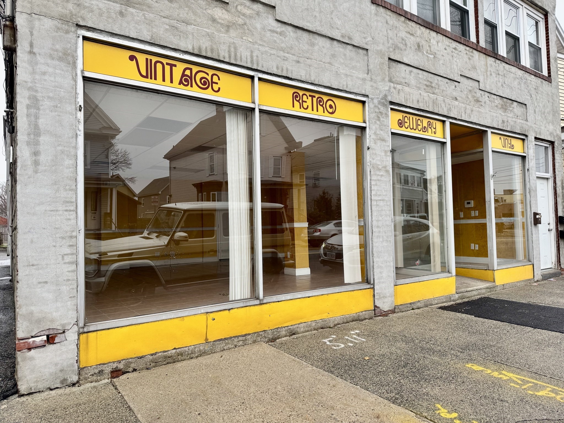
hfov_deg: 71.6
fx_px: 391
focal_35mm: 24
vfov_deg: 56.8
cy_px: 212
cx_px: 282
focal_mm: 6.76
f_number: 1.78
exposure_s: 1/331
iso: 80
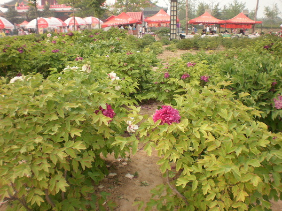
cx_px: 141
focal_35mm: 36
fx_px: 293
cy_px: 106
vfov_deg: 39.7
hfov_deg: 51.4
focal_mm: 6.3
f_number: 4.6
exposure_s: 1/160
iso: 100
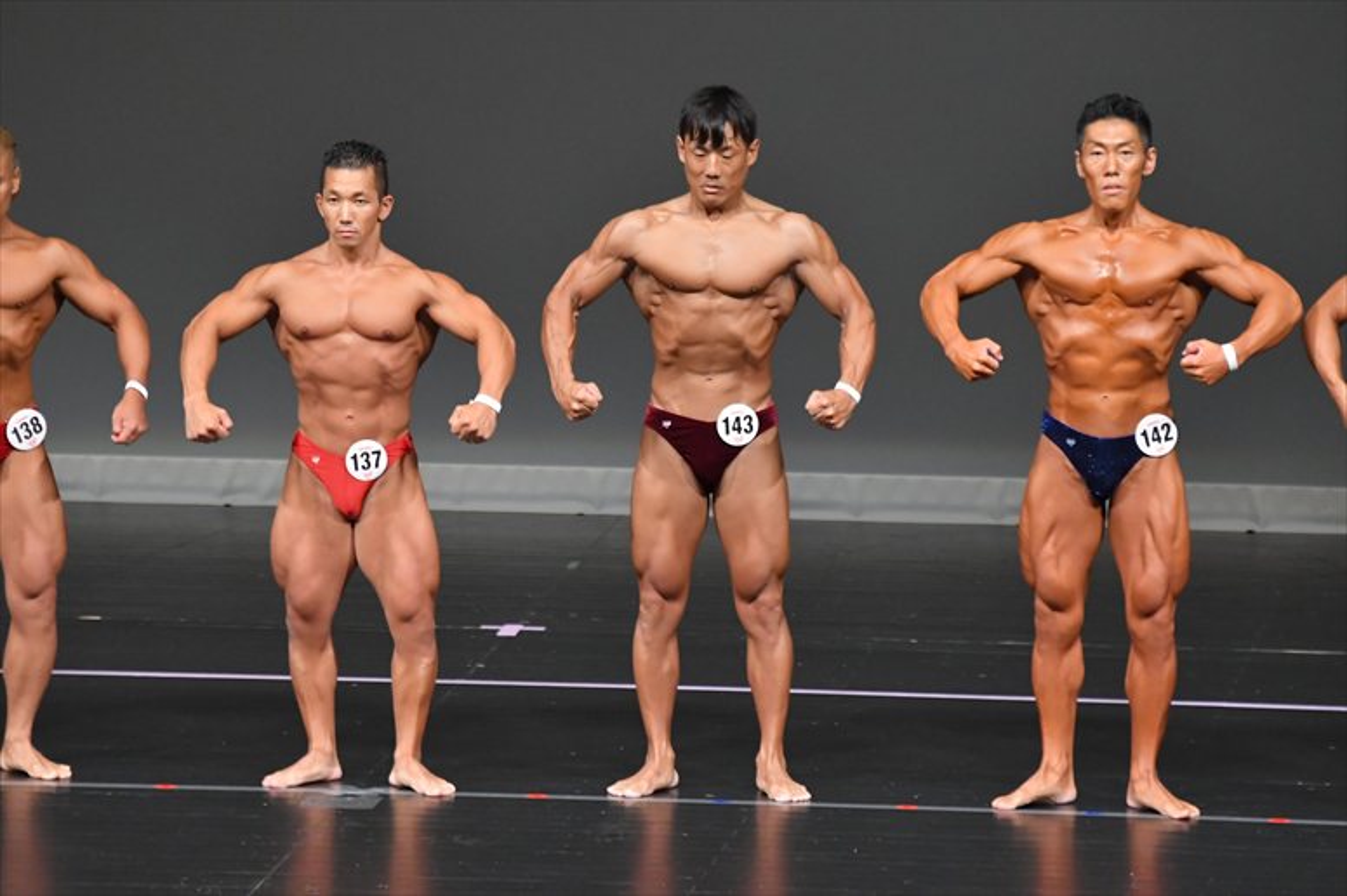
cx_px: 674
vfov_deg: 4.4
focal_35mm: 315
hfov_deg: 6.5
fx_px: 11781
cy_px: 448
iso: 4000
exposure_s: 1/400
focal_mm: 210
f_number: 5.6
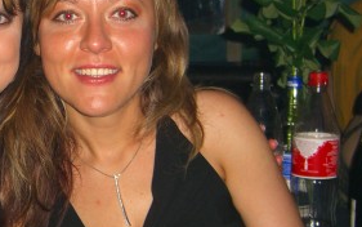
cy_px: 98
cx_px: 35
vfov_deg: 15.2
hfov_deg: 23.4
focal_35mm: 86
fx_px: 849
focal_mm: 7.9
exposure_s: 1/60
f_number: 2.8
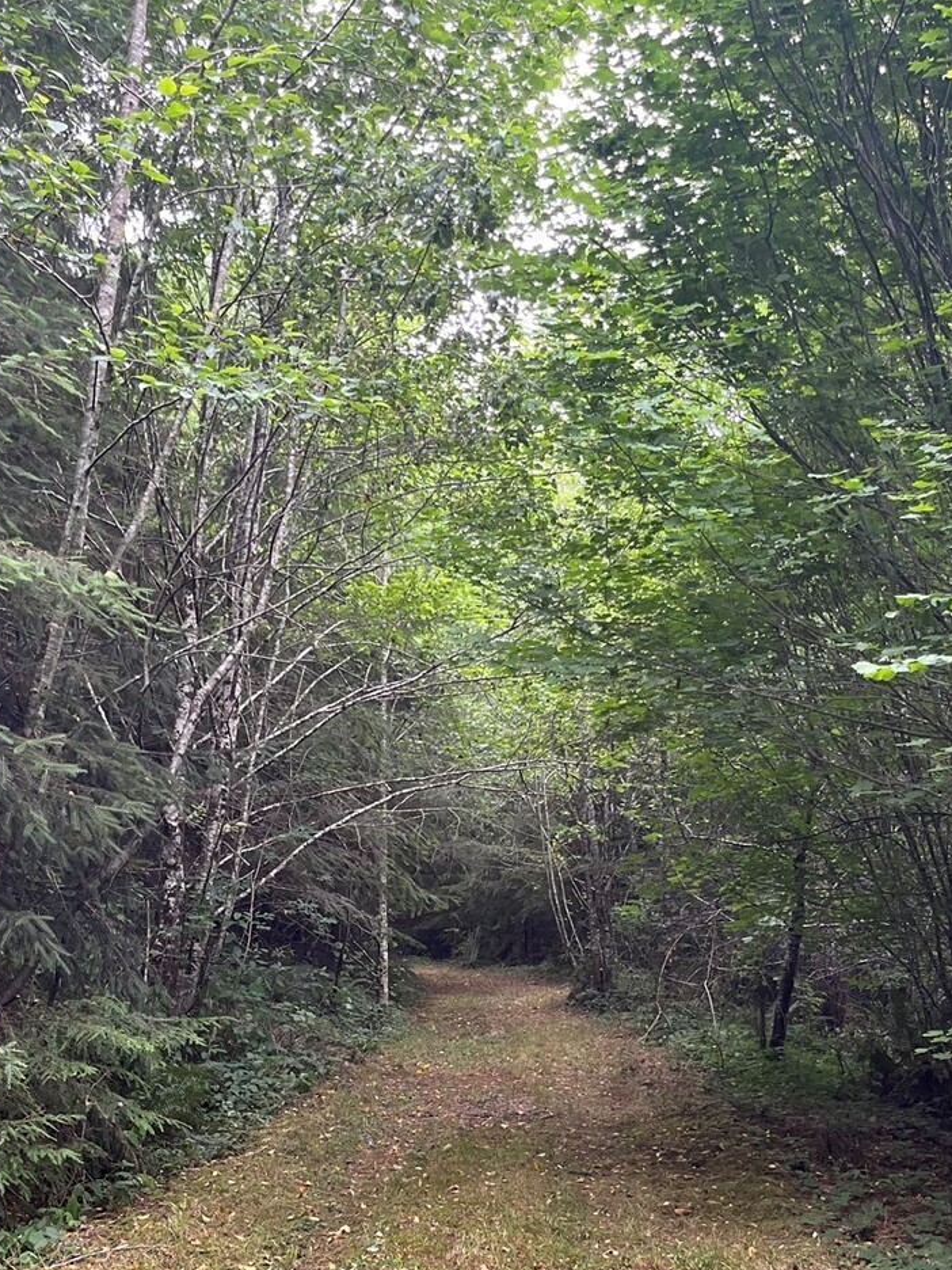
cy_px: 889
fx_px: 1467
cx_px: 388
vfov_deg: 45.8
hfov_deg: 35.8
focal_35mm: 40
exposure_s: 1/119
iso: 125
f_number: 1.6
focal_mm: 5.1
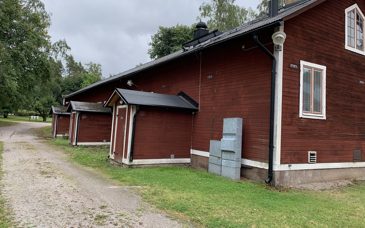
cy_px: 104
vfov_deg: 44.5
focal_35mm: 28
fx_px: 279
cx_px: 184
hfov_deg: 66.5
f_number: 1.8
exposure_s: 1/122
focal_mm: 4.25
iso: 25
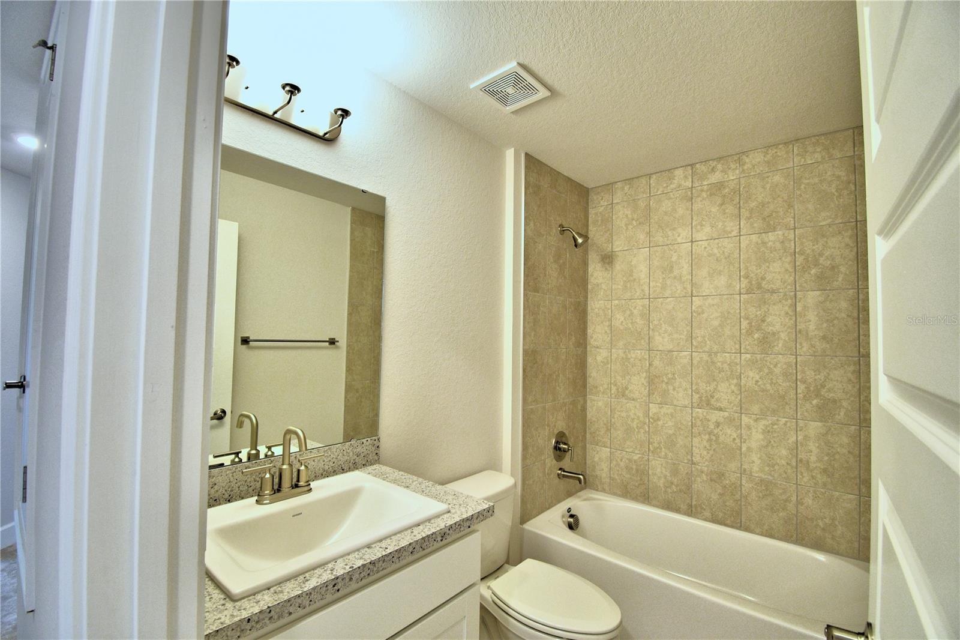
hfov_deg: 100.4
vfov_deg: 77.3
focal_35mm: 15
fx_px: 400
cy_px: 320
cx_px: 480
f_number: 4.5
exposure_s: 1/50
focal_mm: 10
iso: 400
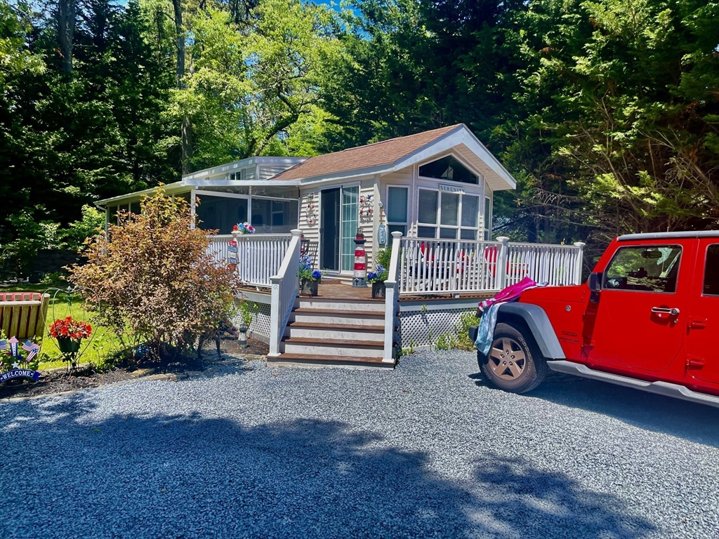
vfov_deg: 53.1
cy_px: 270
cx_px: 360
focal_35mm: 26
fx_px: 540
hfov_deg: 67.3
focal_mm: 5.1
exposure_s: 1/1109
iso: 50
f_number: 1.6
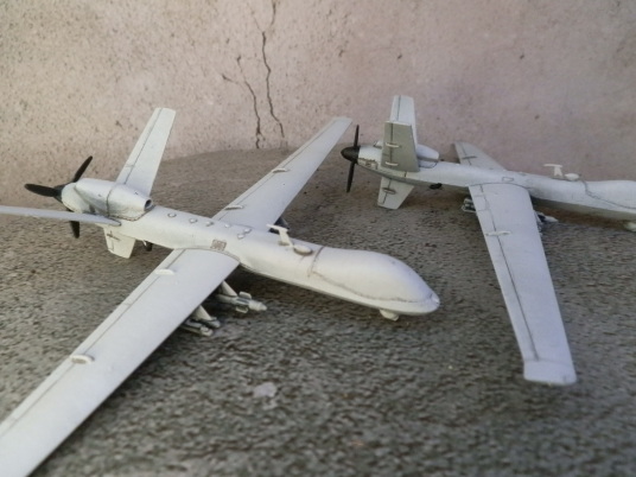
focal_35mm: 28
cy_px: 238
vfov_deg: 49.7
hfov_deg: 63.4
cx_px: 318
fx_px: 514
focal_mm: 5
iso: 400
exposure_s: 1/160
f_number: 3.1
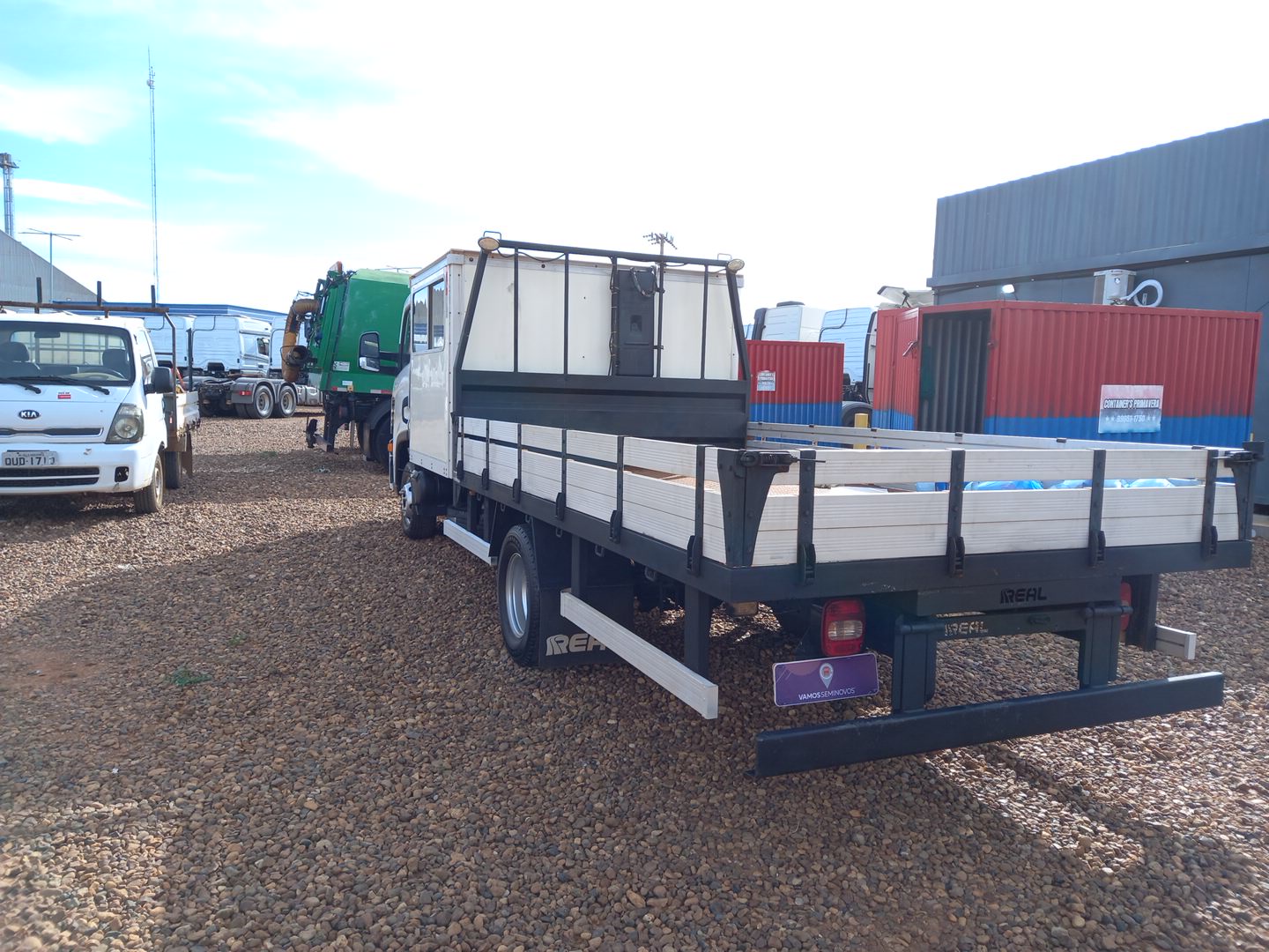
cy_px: 476
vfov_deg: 54.9
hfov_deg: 69.4
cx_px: 634
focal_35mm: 25
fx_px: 916
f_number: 2
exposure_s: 1/352
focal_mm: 4.6
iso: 26
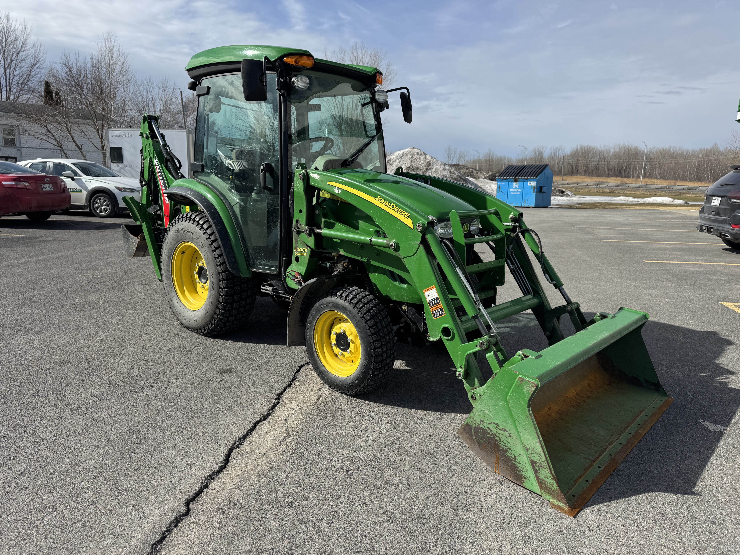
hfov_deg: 71.6
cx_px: 370
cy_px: 278
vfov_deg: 56.8
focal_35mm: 24
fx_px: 513
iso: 80
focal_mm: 6.76
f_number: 1.78
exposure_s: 1/4950
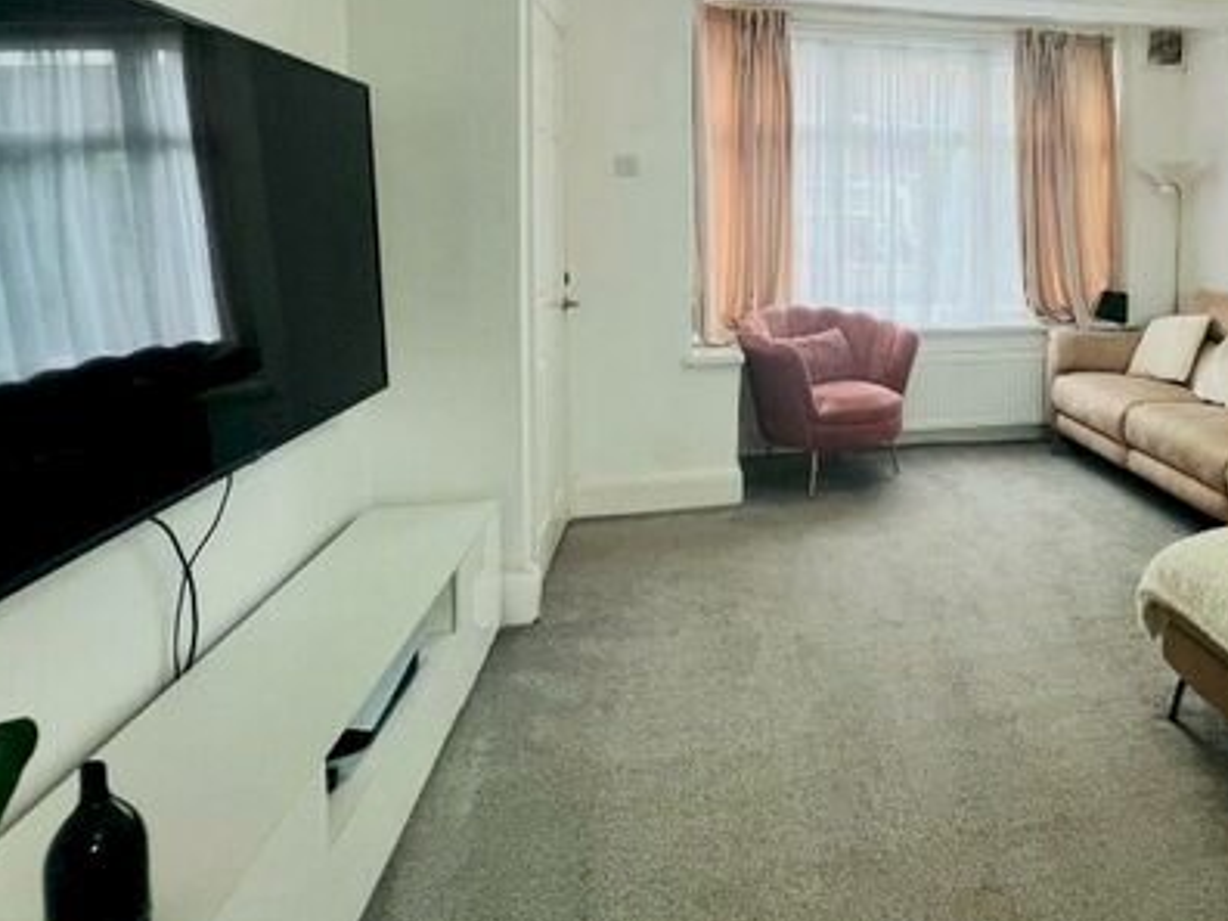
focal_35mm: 23
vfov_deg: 56.3
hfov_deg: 69.1
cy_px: 243
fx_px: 816
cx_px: 921
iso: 100
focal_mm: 1.57
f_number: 1.8
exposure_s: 1/100
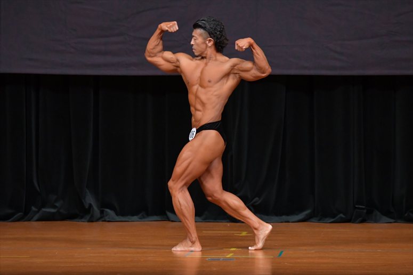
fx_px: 3440
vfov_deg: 4.6
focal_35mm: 300
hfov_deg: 6.9
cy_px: 138
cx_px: 206
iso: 4000
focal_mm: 200
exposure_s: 1/400
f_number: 5.6
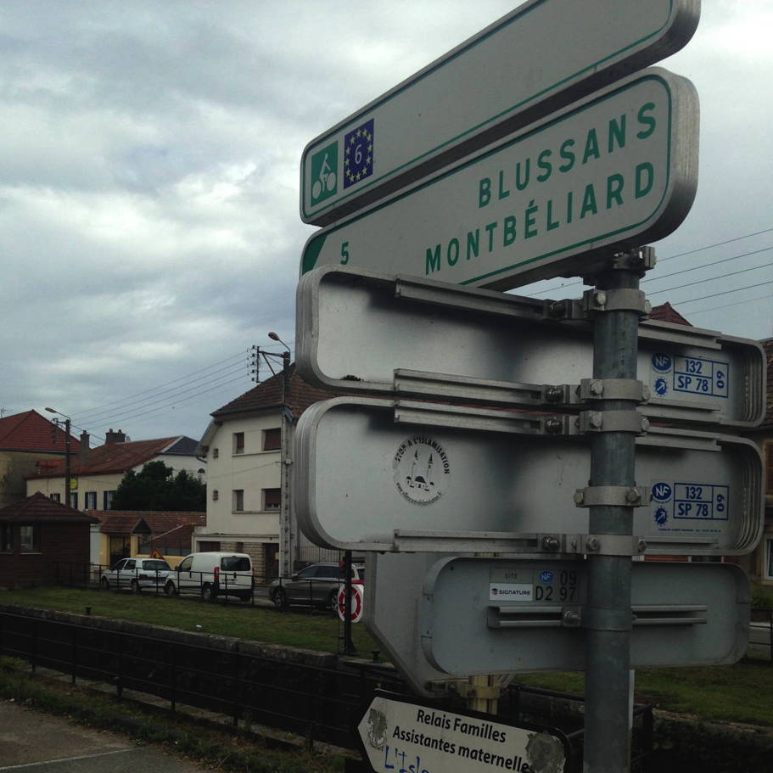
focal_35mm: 41
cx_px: 367
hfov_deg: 40.9
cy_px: 542
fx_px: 1036
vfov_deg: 40.2
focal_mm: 4.12
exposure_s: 1/1808
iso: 50
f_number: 2.4
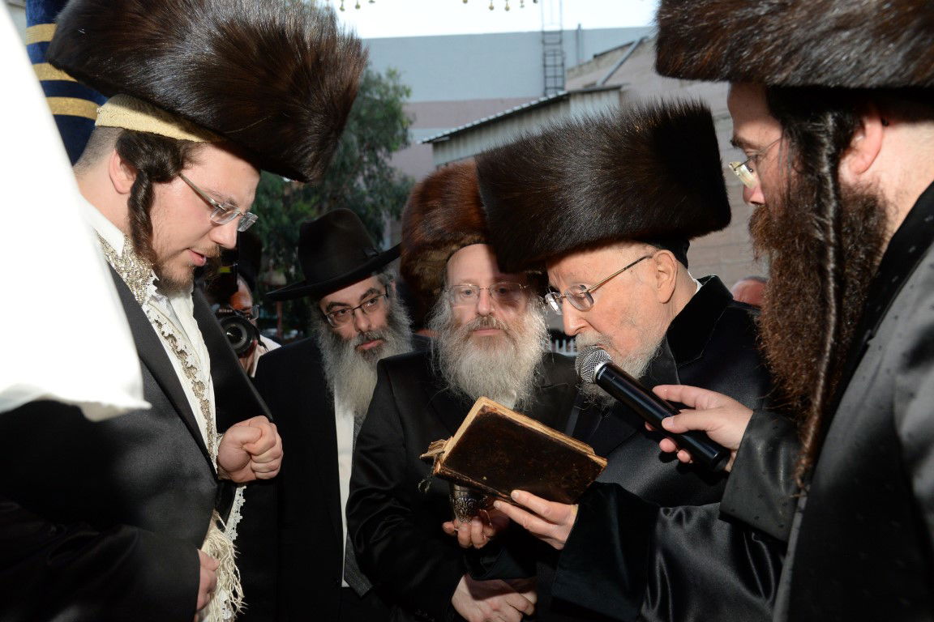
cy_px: 311
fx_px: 830
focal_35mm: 32
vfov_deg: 41.1
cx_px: 467
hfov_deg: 58.7
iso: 2000
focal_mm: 32
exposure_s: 1/125
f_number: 5.6
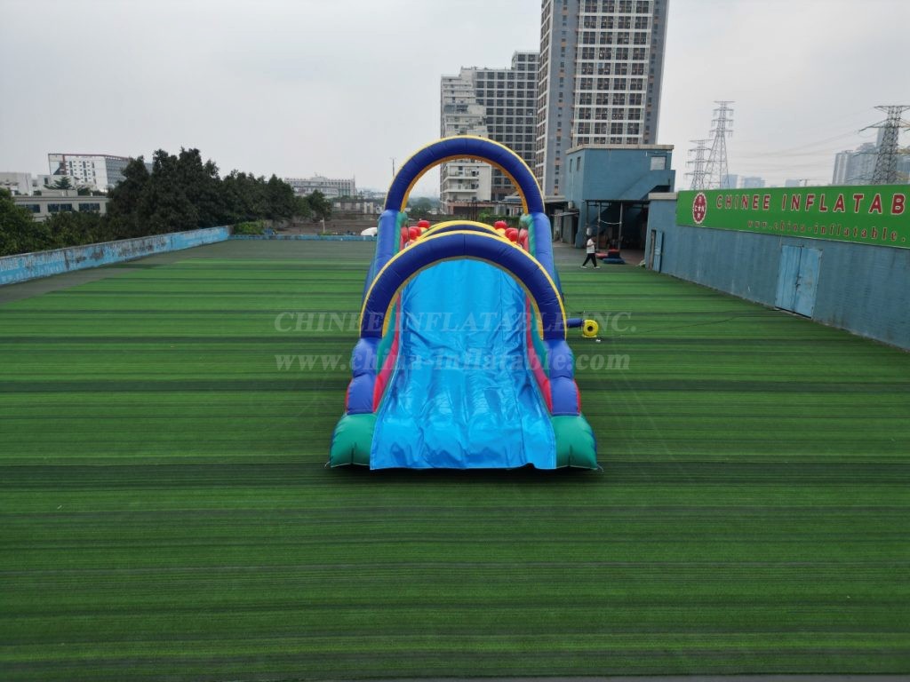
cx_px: 455
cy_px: 341
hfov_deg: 71.6
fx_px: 631
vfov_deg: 56.8
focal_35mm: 24
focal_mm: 6.72
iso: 130
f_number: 1.7
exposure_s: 1/2500
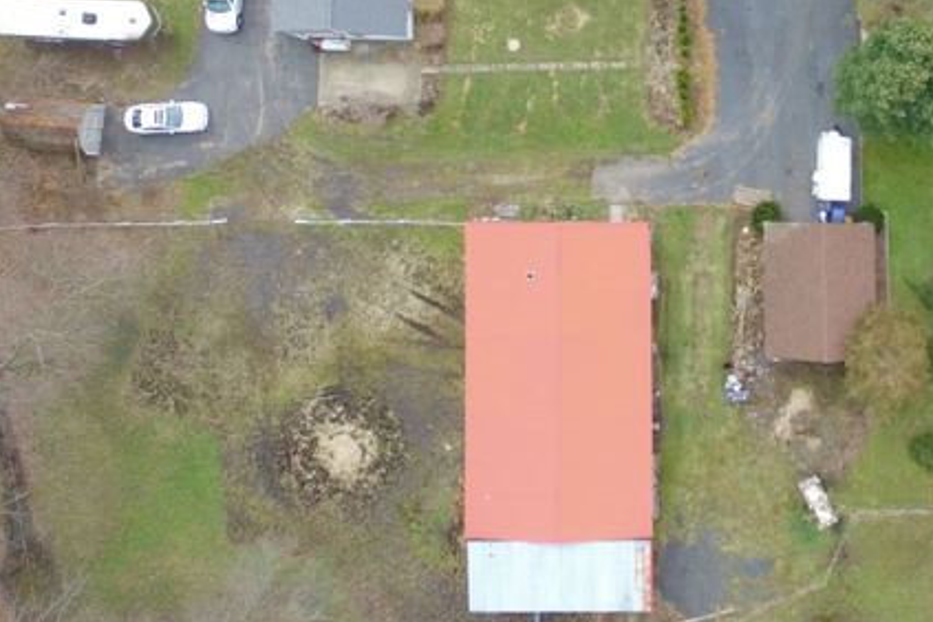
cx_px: 709
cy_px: 104
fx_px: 985
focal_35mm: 38
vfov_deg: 33.8
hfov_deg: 48.6
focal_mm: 3.61
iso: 100
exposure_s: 1/124
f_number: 2.8
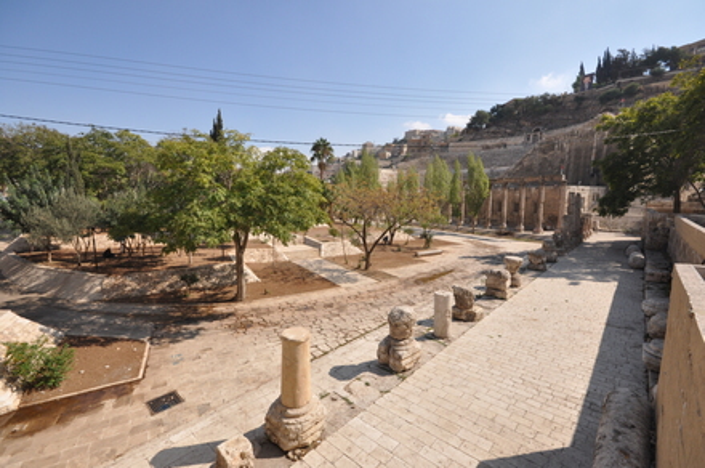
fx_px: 293
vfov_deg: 77.1
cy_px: 234
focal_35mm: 15
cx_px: 352
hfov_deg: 100.5
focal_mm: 10
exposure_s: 1/400
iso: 400
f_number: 10
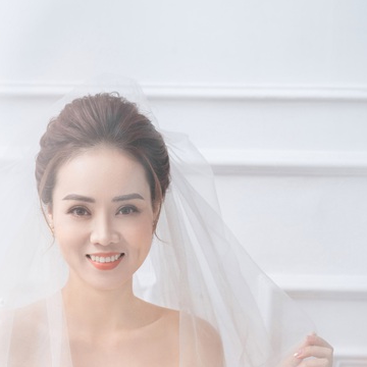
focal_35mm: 110
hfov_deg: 15.8
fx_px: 1319
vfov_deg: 15.4
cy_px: 420
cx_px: 109
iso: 800
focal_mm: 50
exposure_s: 1/200
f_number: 2.8
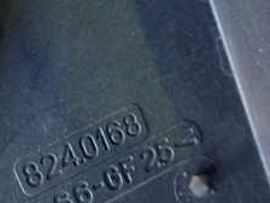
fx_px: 523
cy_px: 166
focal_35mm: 67
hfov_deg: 28.7
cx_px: 83
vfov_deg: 21.6
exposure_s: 1/30
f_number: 2
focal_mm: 4.5
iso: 500
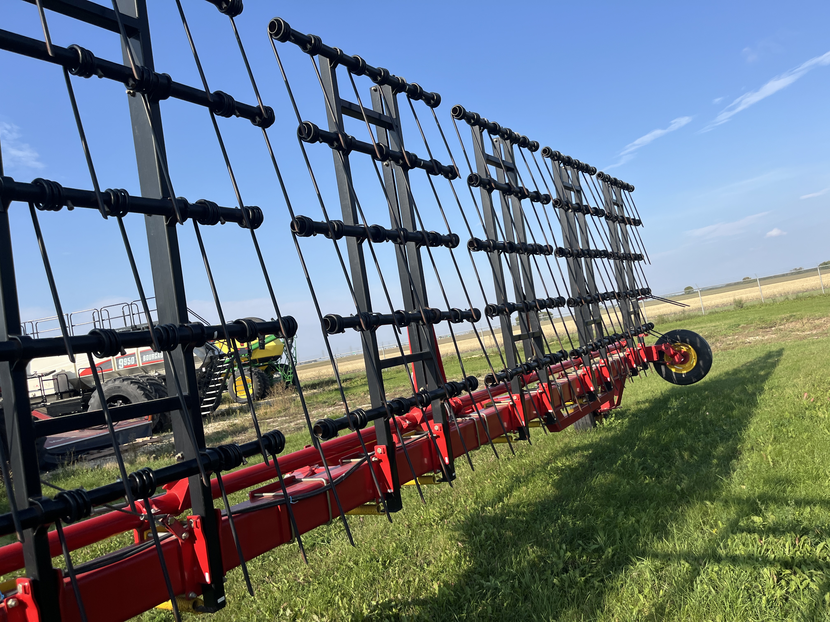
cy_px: 311
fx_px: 623
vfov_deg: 53.1
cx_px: 415
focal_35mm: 26
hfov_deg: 67.3
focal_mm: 5.1
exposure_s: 1/2571
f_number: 1.6
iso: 50
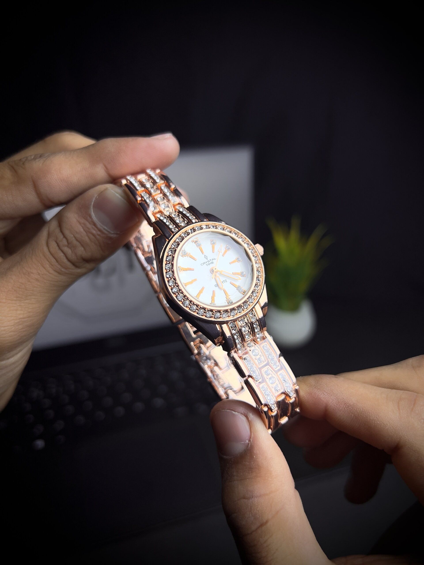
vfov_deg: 67.3
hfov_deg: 53.1
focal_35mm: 26
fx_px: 425
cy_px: 282
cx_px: 212
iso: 50
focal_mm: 5.7
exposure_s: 1/808
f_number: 1.5
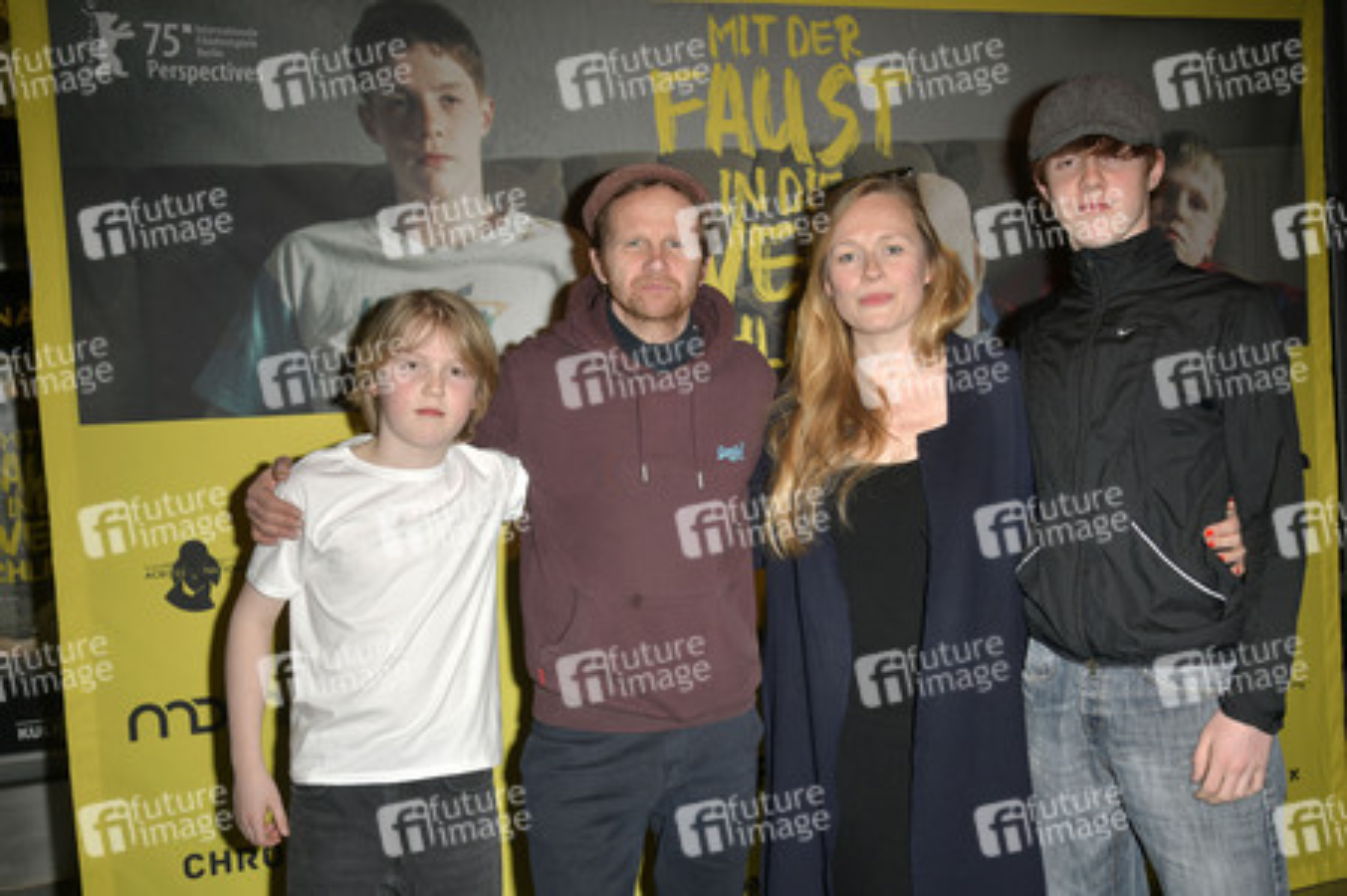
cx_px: 674
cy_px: 448
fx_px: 1421
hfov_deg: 50.7
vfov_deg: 35.0
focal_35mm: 38
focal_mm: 38
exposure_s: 1/200
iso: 200
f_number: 5.6
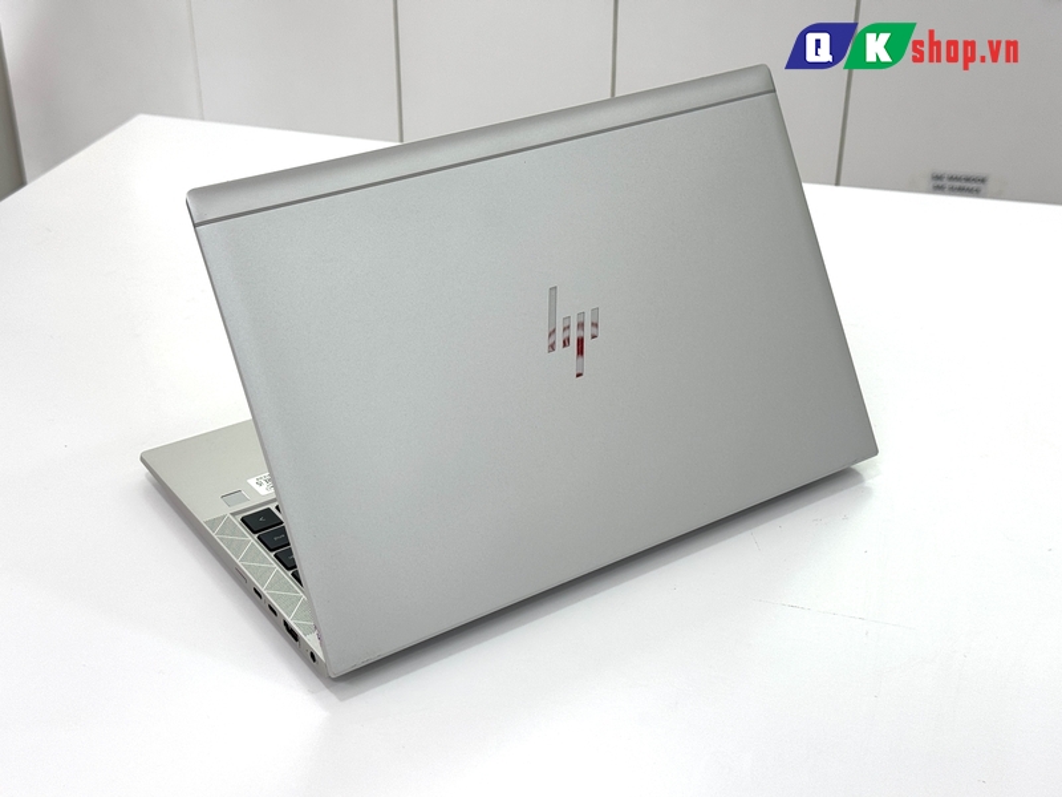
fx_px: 1473
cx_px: 531
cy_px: 398
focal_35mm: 48
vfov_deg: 30.3
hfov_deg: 39.7
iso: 50
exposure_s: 1/158
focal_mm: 6.76
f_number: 1.78
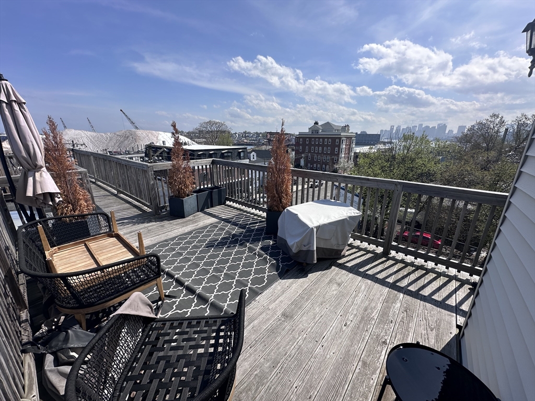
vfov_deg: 85.7
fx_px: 216
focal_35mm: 14
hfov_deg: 102.1
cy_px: 200
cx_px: 268
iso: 50
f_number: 2.2
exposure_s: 1/2092
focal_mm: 2.22
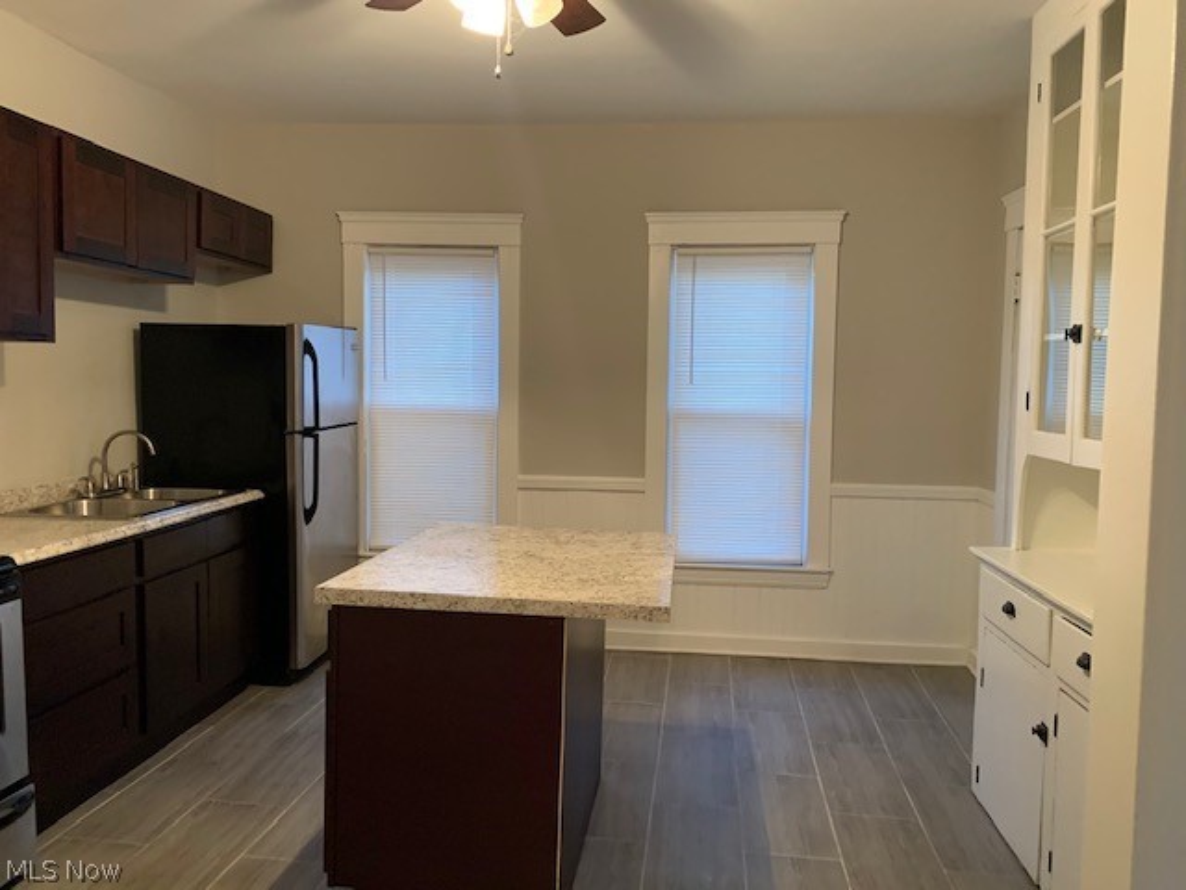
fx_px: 891
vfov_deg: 53.1
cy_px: 445
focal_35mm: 26
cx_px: 593
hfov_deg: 67.3
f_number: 1.8
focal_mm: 4.25
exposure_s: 1/30
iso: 320
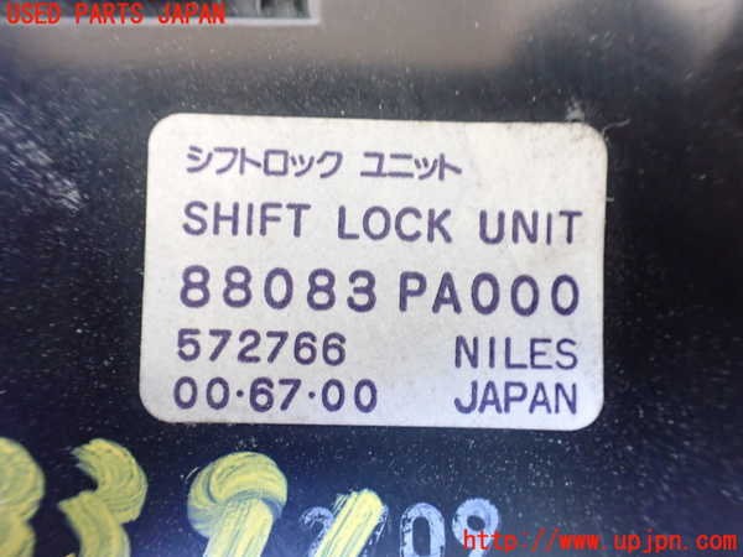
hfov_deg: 60.0
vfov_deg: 46.8
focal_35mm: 30
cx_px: 372
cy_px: 278
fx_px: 644
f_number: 2.3
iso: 1000
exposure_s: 1/30
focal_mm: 5.4
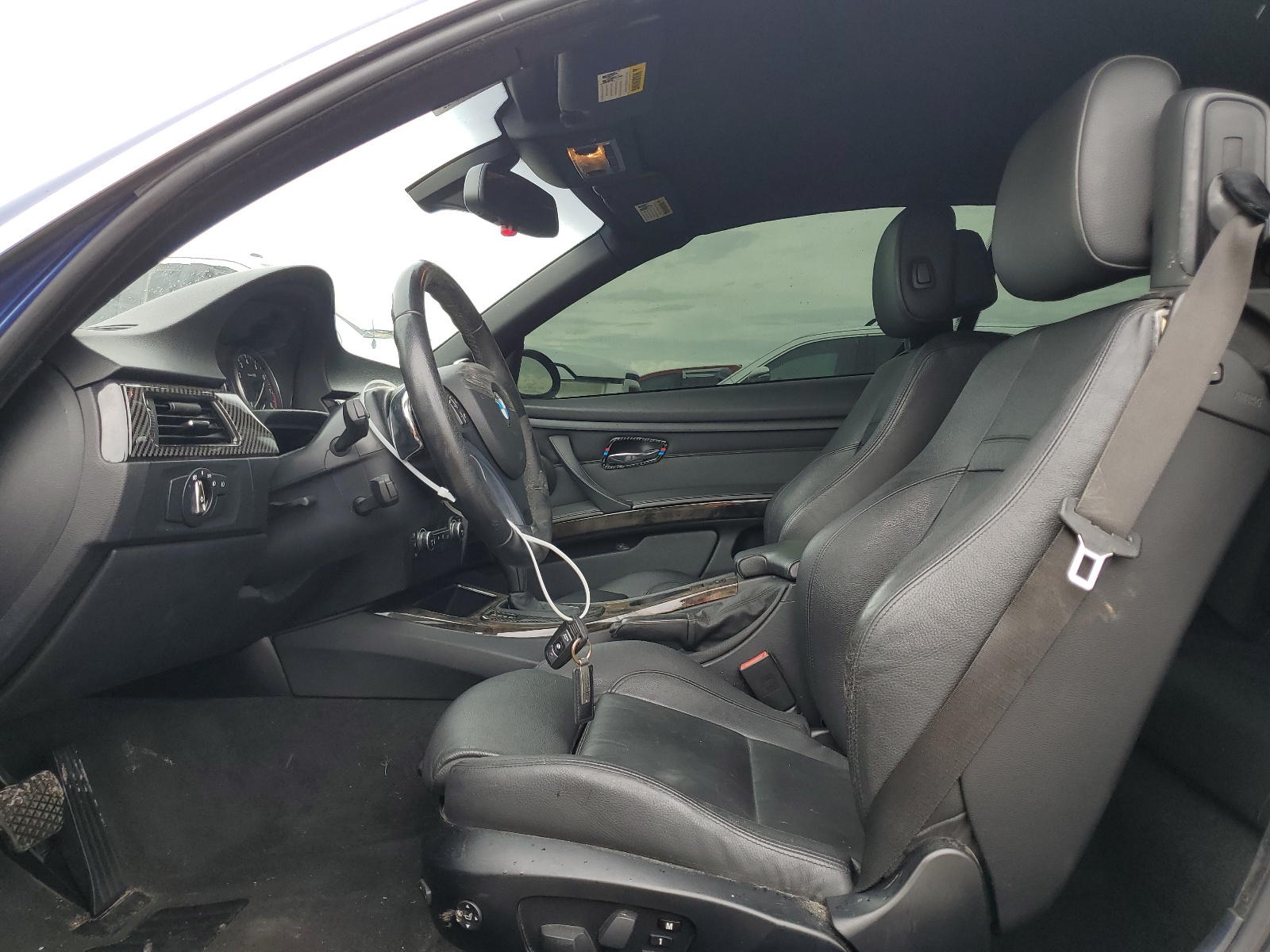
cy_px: 476
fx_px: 954
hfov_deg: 67.3
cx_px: 635
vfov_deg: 53.1
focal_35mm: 26
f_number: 1.5
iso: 50
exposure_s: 1/417
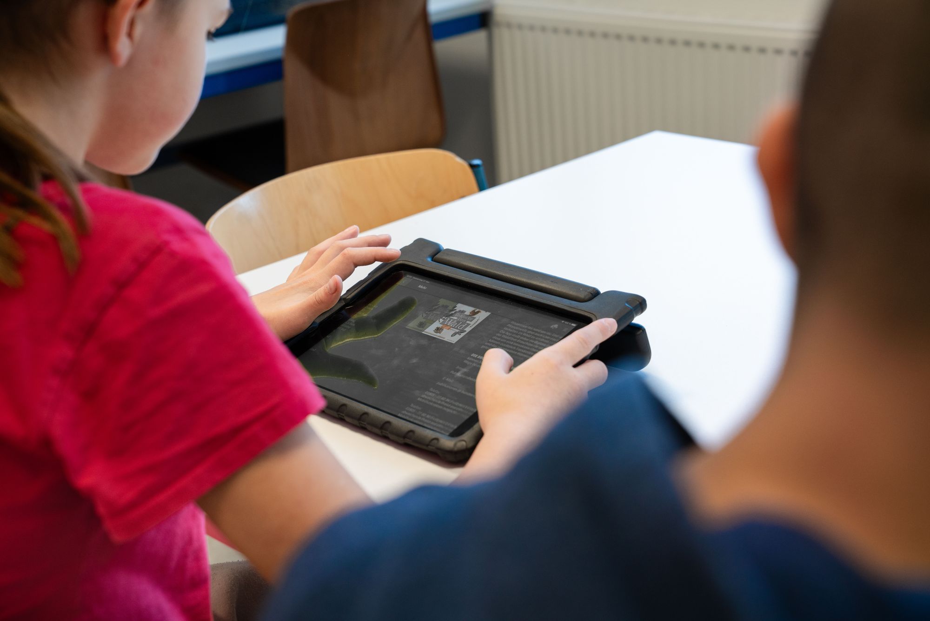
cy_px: 310
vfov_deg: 23.0
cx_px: 465
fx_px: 1524
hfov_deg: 33.9
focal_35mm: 59
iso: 1000
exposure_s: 1/200
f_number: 4.5
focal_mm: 59
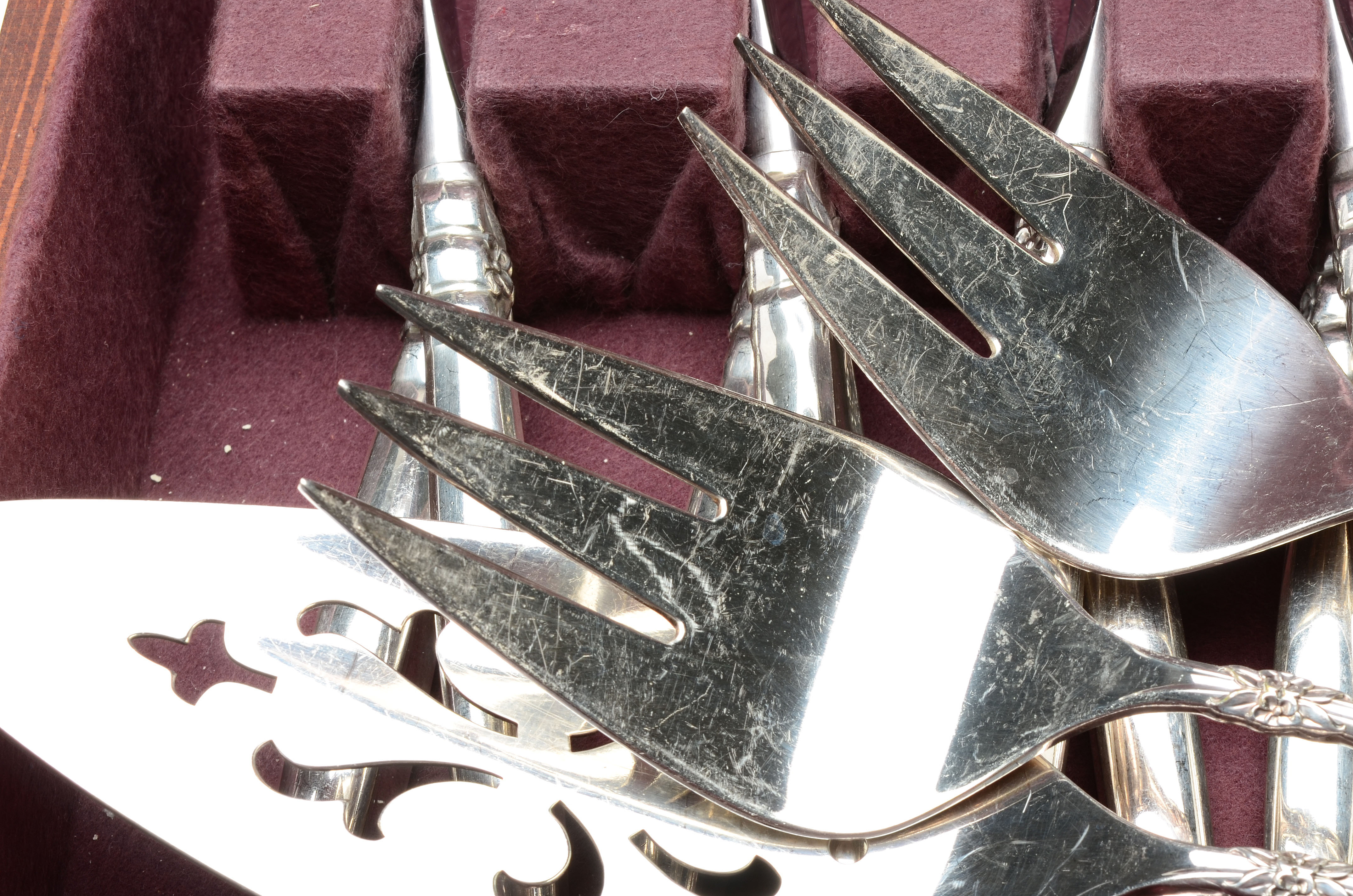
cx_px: 758
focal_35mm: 95
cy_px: 472
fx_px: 3547
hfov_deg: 21.6
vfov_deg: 14.4
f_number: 18
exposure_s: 1/160
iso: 100
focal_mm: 55
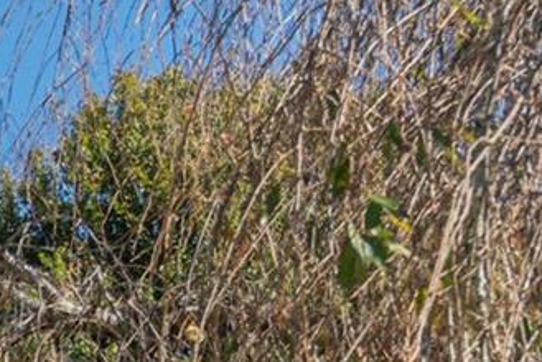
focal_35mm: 199
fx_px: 2999
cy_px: 1055
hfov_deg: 8.6
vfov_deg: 6.4
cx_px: -1091
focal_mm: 32
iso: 320
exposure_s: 1/2000
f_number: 7.1
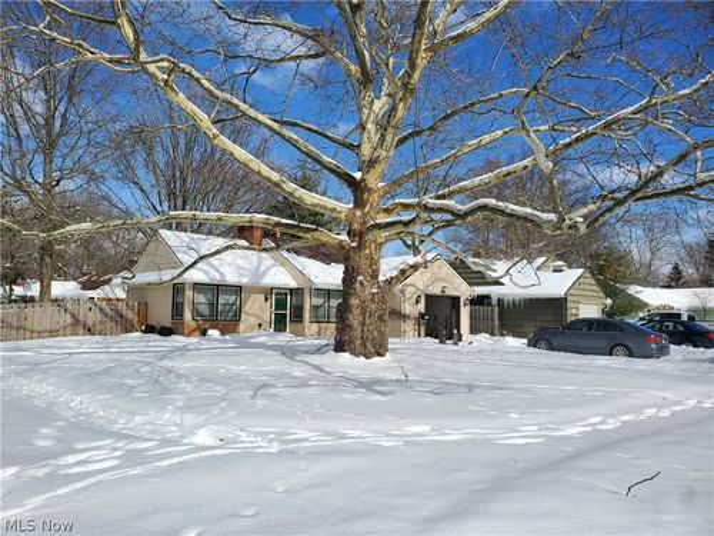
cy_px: 268
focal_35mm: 26
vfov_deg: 53.1
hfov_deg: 67.3
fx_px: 536
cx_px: 357
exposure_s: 1/2912
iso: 50
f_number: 2.4
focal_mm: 4.3
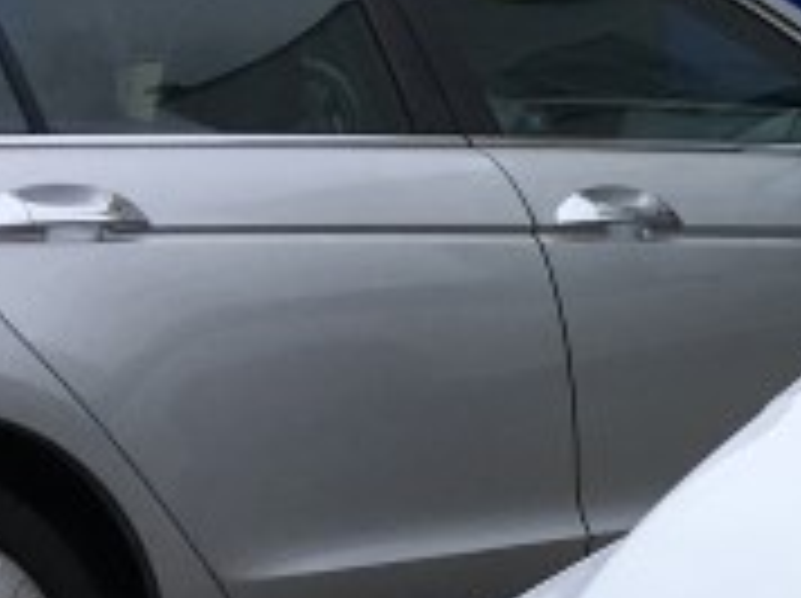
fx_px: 3859
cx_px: 1620
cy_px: 1124
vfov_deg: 8.5
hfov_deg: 10.8
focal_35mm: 167
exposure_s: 1/1399
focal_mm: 4.15
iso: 25
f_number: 2.2
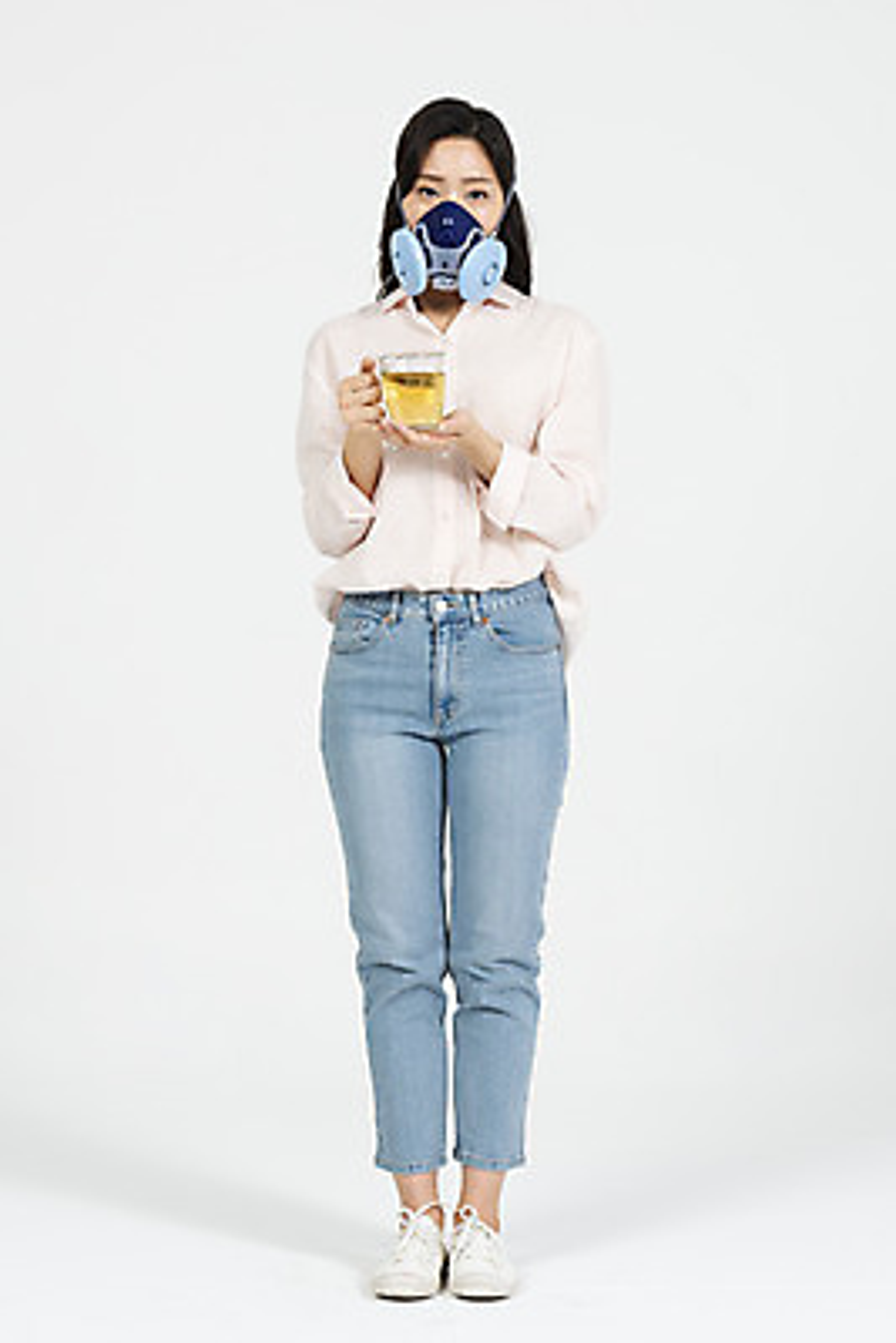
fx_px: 3431
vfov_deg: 22.1
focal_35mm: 92
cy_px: 672
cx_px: 448
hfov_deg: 14.9
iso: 100
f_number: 13
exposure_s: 1/125
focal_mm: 92
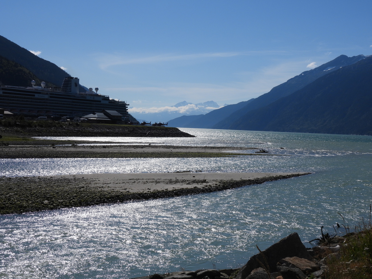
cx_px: 186
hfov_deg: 34.9
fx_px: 591
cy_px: 140
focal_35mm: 55
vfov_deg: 26.6
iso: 100
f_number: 5.6
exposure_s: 1/2000
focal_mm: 9.8
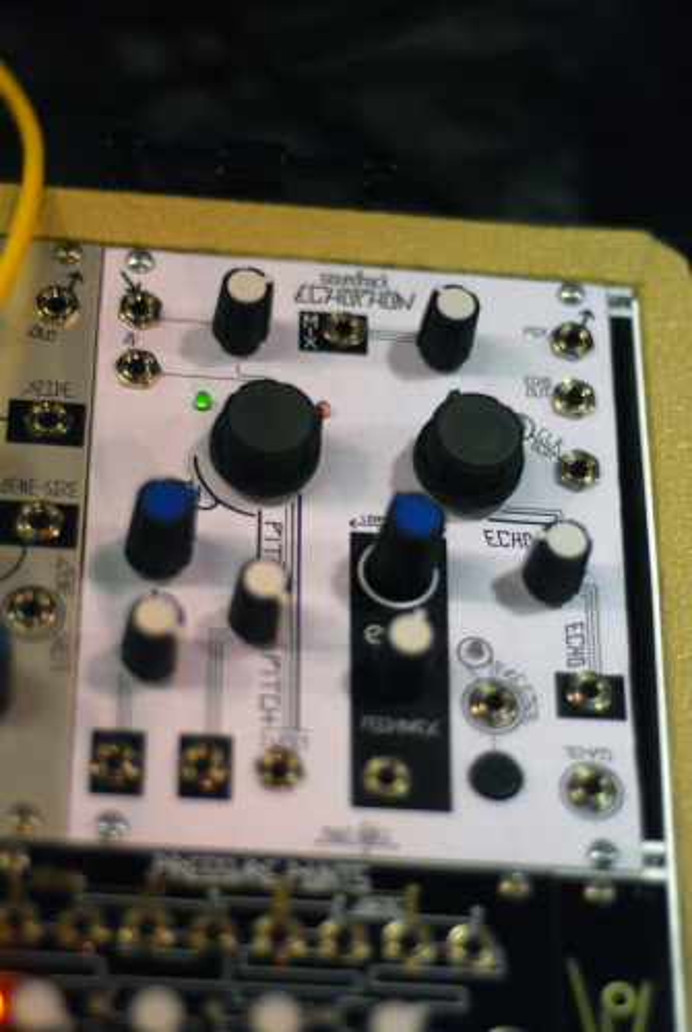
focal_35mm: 75
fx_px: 2155
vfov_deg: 27.0
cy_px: 516
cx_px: 346
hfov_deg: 18.2
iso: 400
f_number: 1.8
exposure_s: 1/400
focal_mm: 50
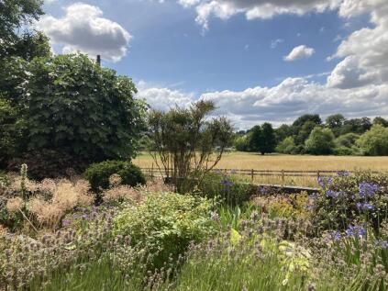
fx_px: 314
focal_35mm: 28
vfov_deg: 49.7
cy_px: 146
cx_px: 194
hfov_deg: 63.5
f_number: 1.8
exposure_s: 1/3040
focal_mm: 3.99
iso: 25
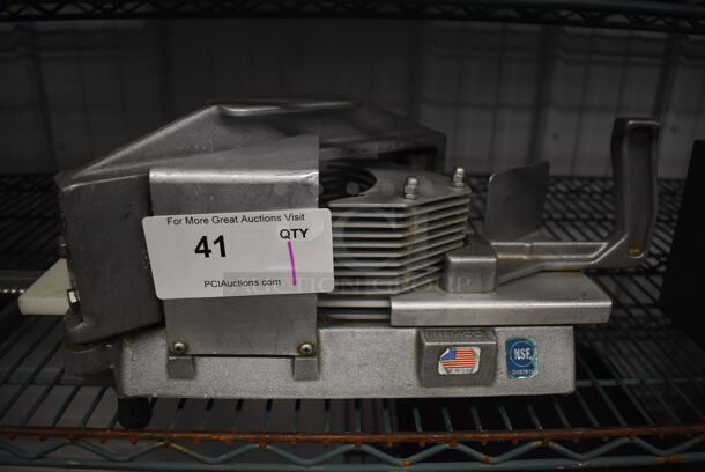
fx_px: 529
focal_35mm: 27
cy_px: 236
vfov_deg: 48.0
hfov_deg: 67.3
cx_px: 352
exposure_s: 1/250
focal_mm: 18
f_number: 3.5
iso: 800
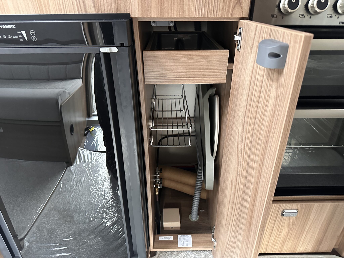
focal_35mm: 24
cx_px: 172
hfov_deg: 71.6
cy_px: 129
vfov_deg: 56.8
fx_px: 239
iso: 800
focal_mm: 6.86
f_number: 1.78
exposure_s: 1/60
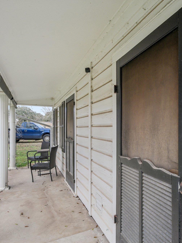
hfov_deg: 60.8
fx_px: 154
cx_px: 104
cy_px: 121
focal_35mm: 22
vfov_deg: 76.4
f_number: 8
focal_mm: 10
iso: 400
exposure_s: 1/160
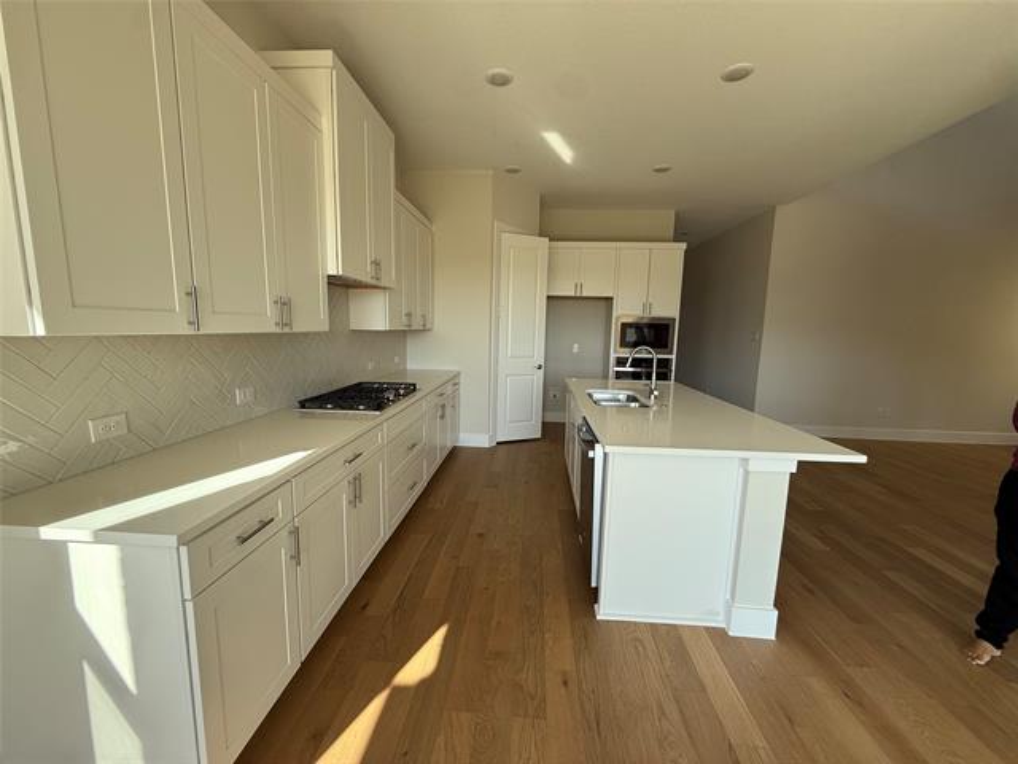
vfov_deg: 85.7
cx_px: 509
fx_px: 412
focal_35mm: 14
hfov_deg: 102.1
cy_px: 382
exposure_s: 1/99
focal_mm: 2.22
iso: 40
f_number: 2.2
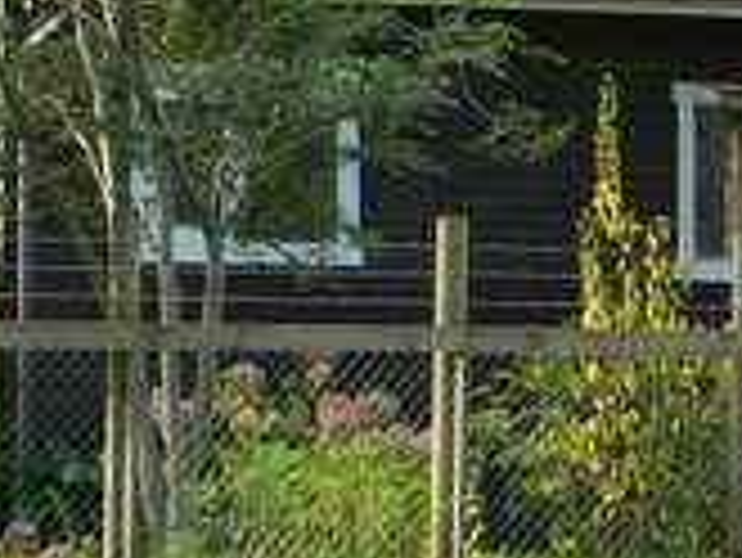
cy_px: -320
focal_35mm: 276
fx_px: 5920
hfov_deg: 7.1
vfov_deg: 5.3
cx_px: -193
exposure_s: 1/125
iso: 80
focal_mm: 10.2
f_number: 3.8
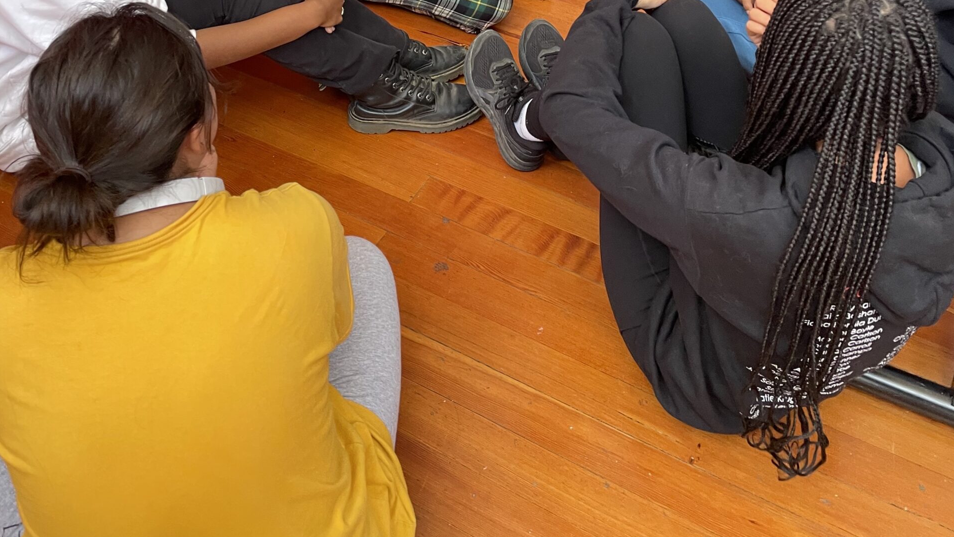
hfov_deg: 52.8
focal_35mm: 38
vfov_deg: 28.2
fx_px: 961
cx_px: 479
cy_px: -65
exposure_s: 1/65
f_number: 1.6
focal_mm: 4.2
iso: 125
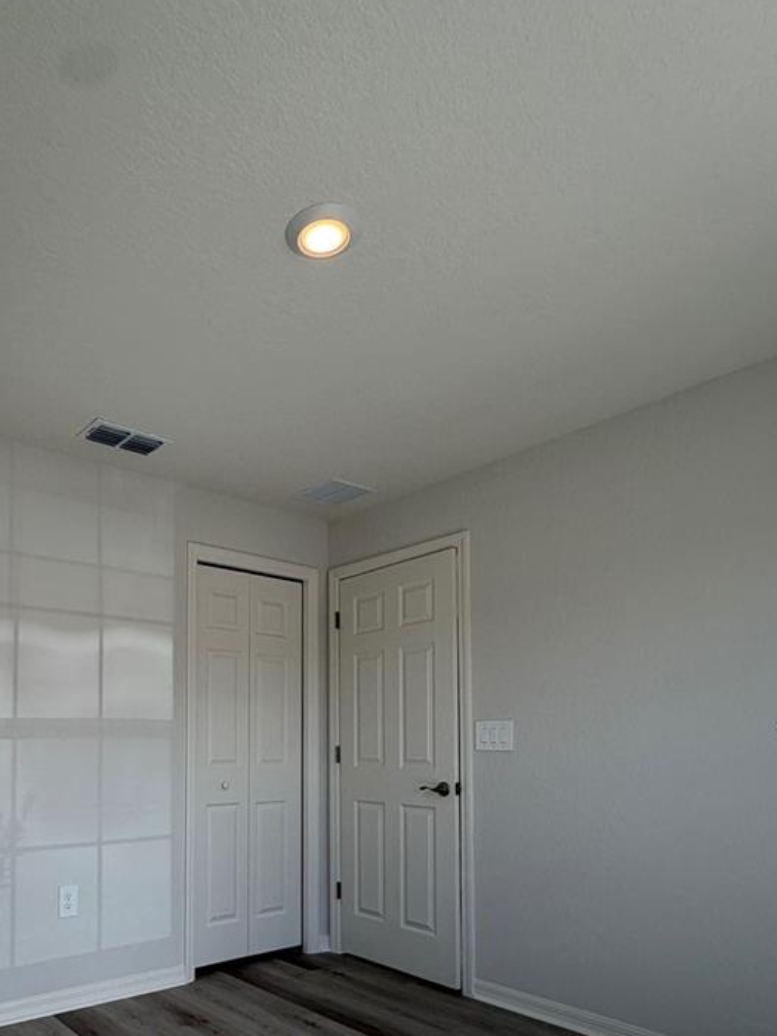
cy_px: 730
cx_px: 215
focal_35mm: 24
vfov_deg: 68.5
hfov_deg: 54.7
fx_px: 718
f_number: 2.2
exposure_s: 1/400
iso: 50
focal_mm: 2.22
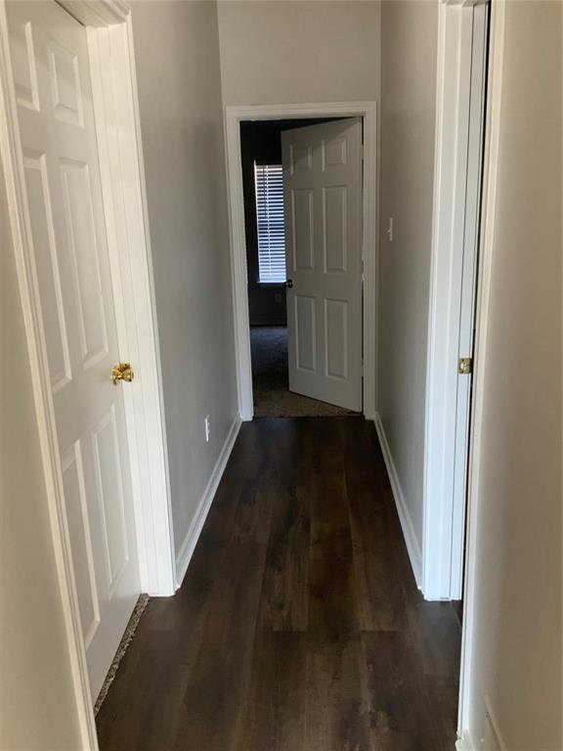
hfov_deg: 48.2
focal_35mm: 29
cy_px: 376
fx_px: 629
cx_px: 282
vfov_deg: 61.7
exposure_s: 1/60
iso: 100
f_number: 1.8
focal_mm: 3
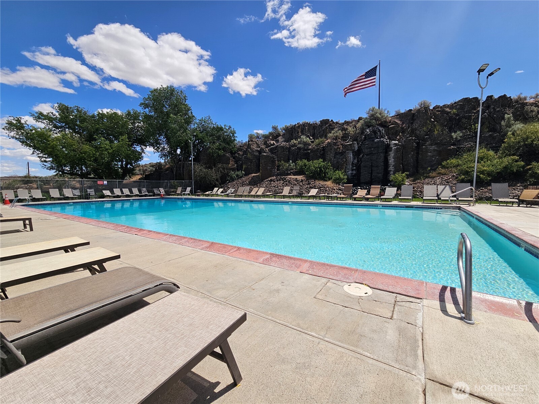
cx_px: 270
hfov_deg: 106.2
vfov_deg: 89.9
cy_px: 202
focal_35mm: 13
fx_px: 202
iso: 50
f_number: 2.2
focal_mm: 2.2
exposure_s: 1/4456
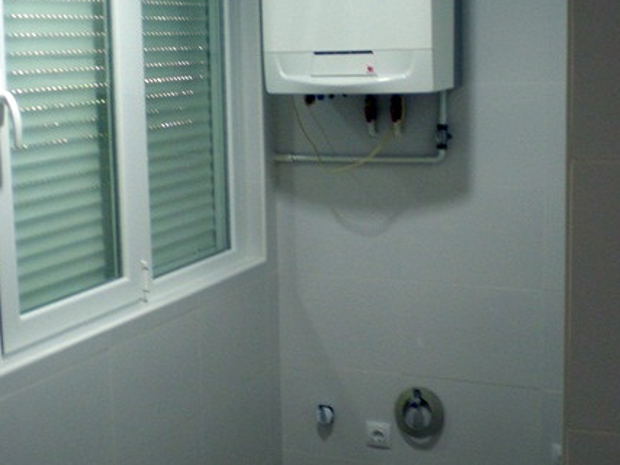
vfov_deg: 25.6
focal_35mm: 57
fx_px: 1021
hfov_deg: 33.8
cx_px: 299
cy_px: 189
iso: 200
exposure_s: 1/23.3
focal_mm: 6.3
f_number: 3.1
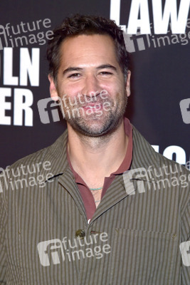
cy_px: 142
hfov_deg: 14.4
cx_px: 95
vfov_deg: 21.5
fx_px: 751
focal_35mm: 95
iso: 800
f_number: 6.3
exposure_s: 1/200
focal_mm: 95
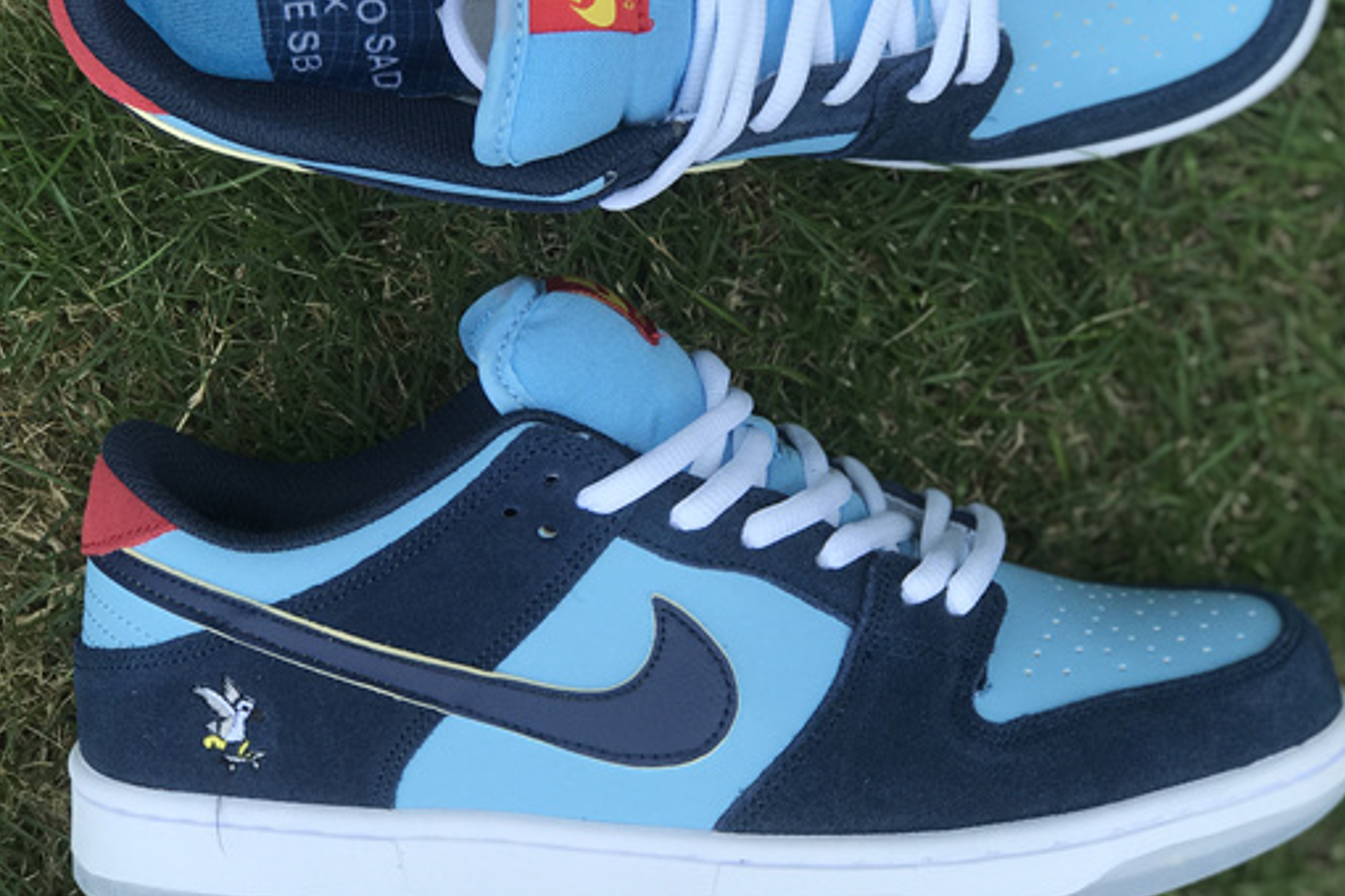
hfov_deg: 23.6
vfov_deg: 15.9
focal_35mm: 86
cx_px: 667
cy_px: 325
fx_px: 3213
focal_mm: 6.6
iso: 20
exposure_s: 1/386
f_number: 2.8
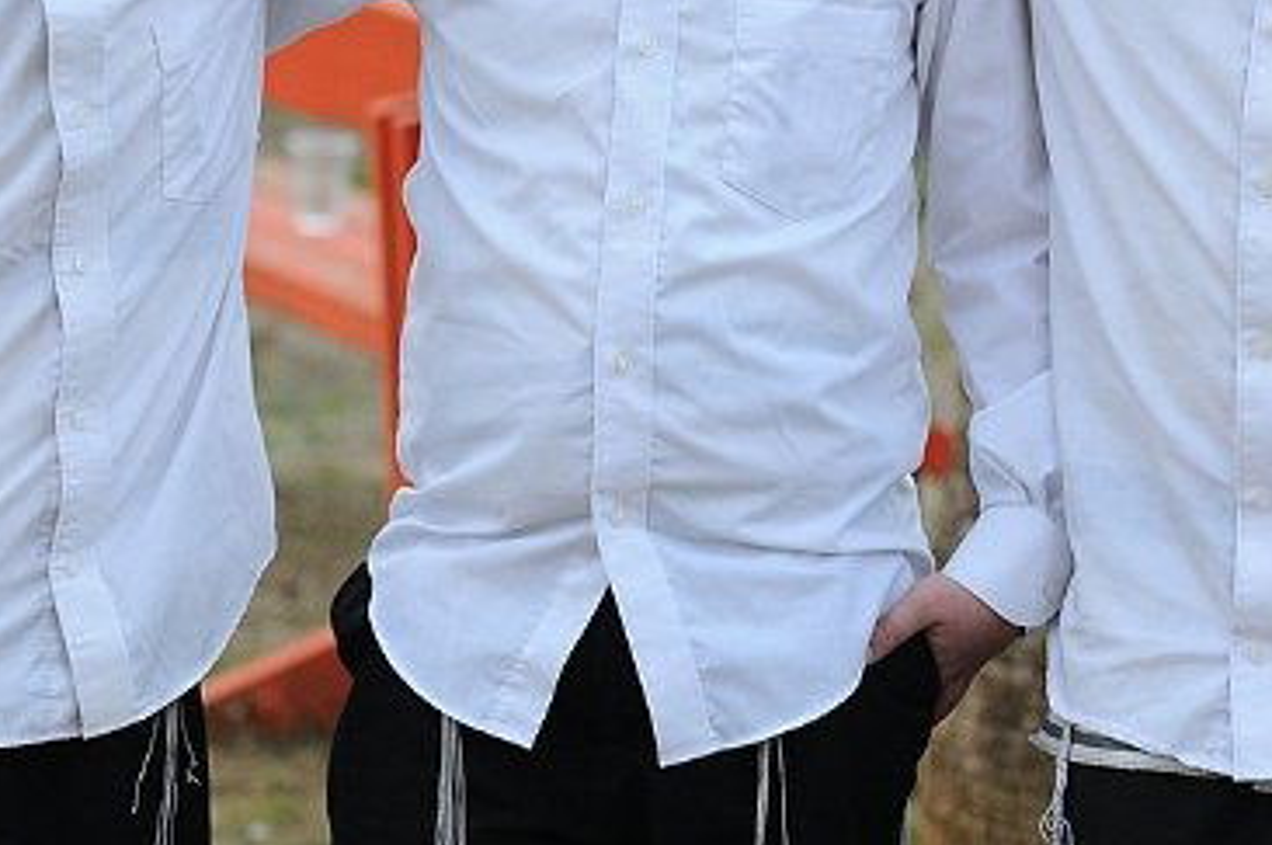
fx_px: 9245
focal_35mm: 262
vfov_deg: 5.2
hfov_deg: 7.9
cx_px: 751
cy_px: 23
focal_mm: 80
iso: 500
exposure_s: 1/320
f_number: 3.2
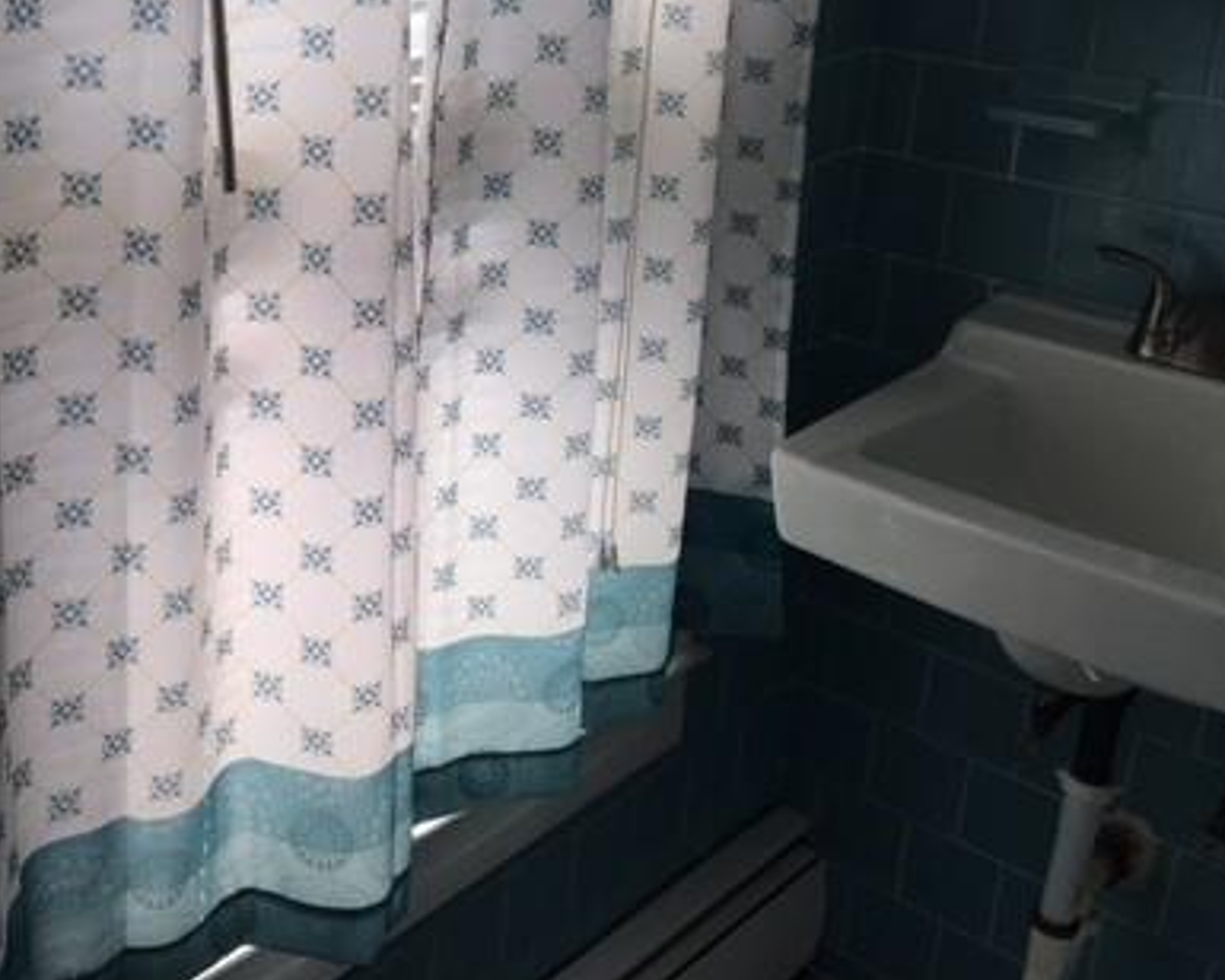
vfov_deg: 31.5
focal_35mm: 47
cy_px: 248
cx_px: 255
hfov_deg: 38.2
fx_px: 1704
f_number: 2.2
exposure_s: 1/262
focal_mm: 4.15
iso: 25
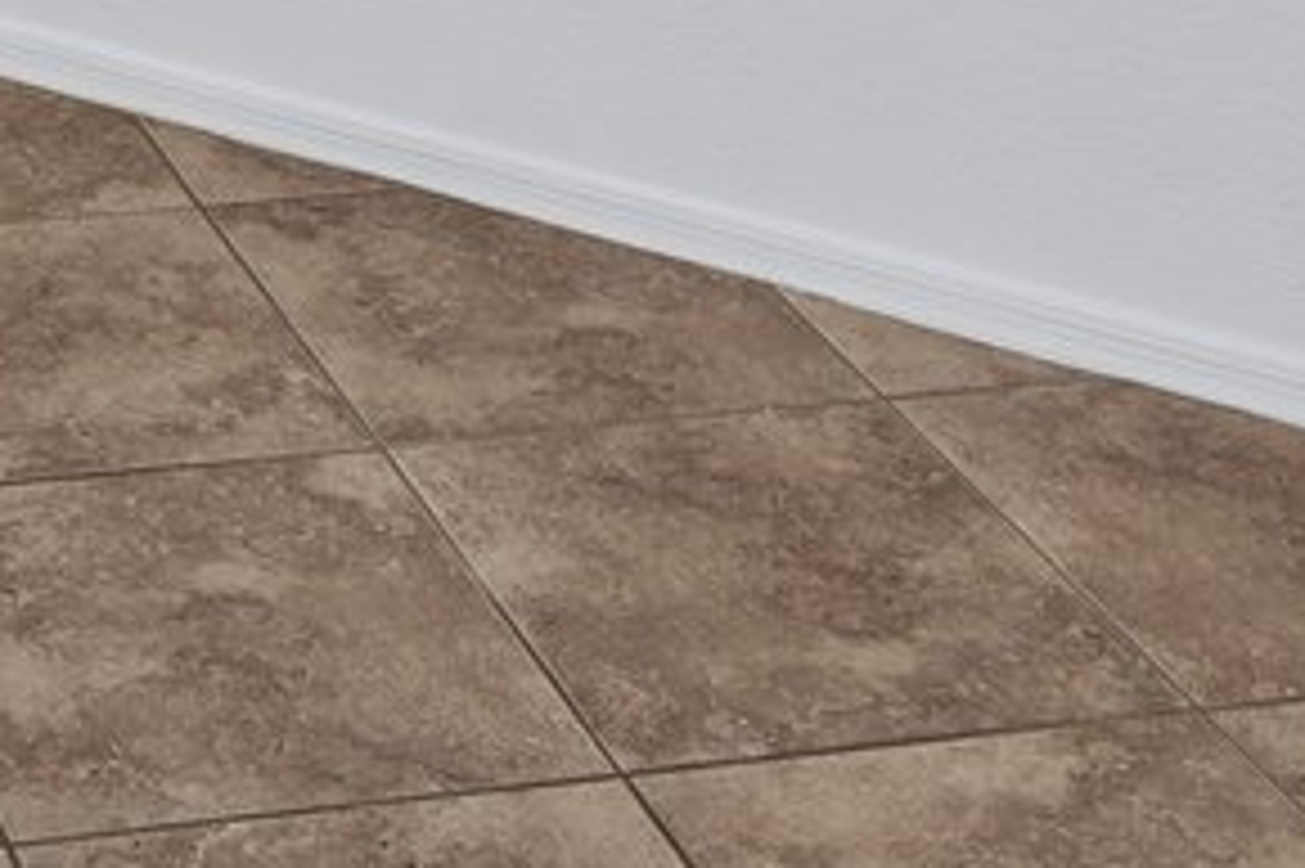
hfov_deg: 19.3
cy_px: -1491
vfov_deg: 10.8
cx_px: -297
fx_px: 3587
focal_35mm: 99
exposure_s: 1/25
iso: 400
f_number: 8
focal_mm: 14
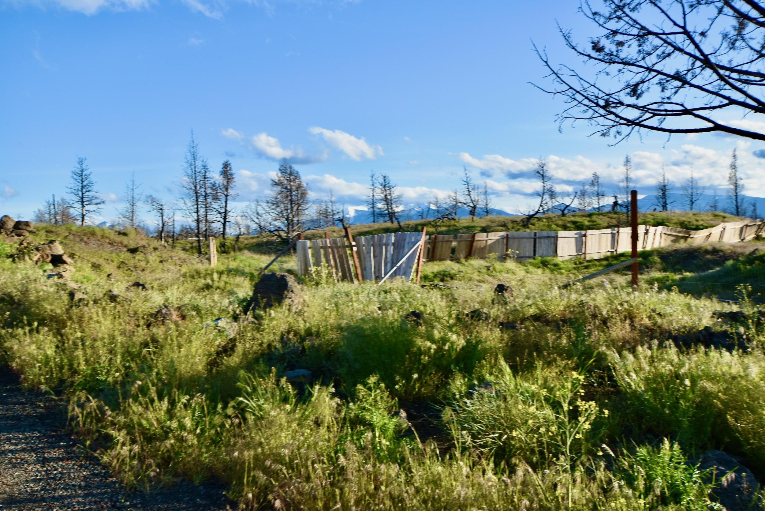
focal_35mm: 36
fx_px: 765
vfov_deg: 36.9
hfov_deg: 53.1
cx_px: 382
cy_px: 256
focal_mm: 24
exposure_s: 1/250
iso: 200
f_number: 8
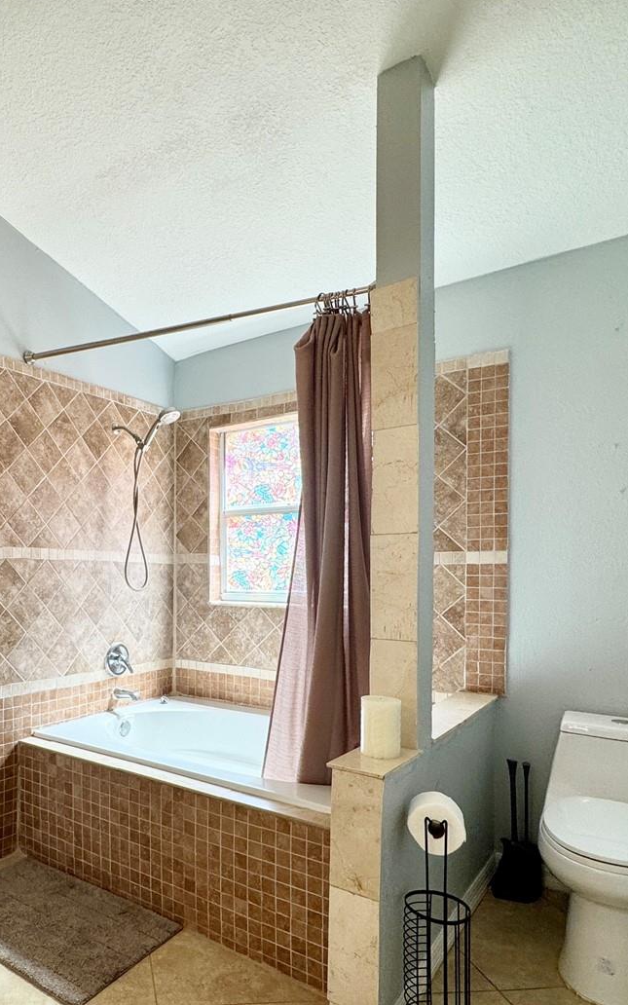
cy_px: 577
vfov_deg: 76.7
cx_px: 136
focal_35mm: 23
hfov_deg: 50.2
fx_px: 630
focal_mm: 2.22
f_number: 2.2
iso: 160
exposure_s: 1/120
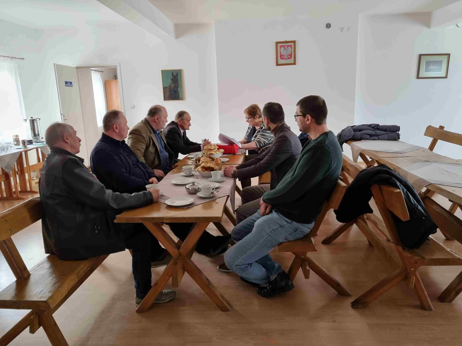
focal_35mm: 26
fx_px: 347
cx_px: 231
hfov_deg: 67.3
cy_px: 173
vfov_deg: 53.1
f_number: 1.8
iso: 400
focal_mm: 5.4
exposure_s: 1/50
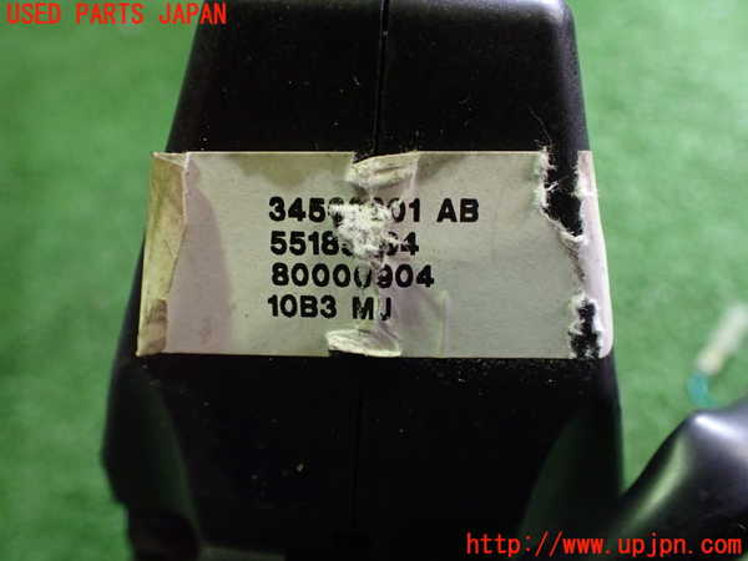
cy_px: 280
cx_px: 374
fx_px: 648
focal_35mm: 30
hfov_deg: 60.0
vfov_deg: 46.8
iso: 800
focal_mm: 5.4
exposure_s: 1/80
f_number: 2.3
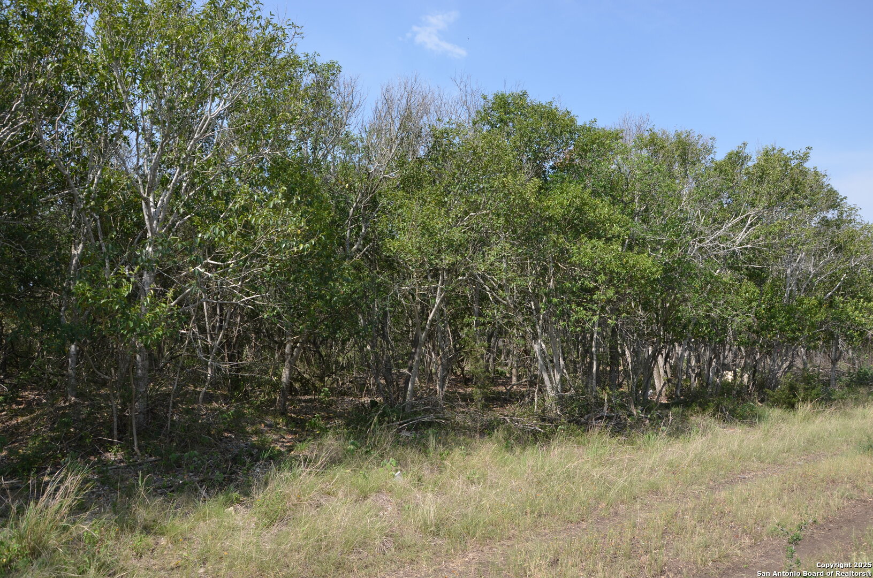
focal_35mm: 27
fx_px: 653
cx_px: 436
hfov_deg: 67.5
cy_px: 289
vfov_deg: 47.7
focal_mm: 18
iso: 100
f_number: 6.3
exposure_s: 1/250
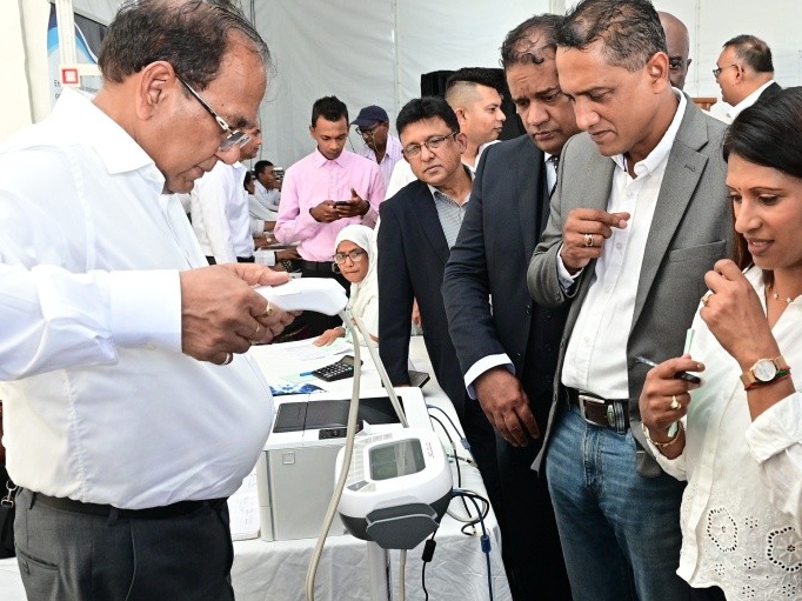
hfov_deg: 47.4
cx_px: 512
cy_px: 282
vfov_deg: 36.8
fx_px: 903
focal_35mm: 39
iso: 1600
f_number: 5.6
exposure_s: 1/200
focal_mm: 18
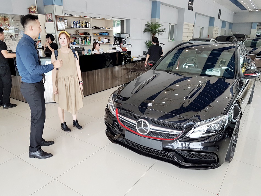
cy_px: 98
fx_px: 196
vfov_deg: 53.1
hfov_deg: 67.3
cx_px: 130
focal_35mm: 26
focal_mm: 4.2
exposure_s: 1/120
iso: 80
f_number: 1.7
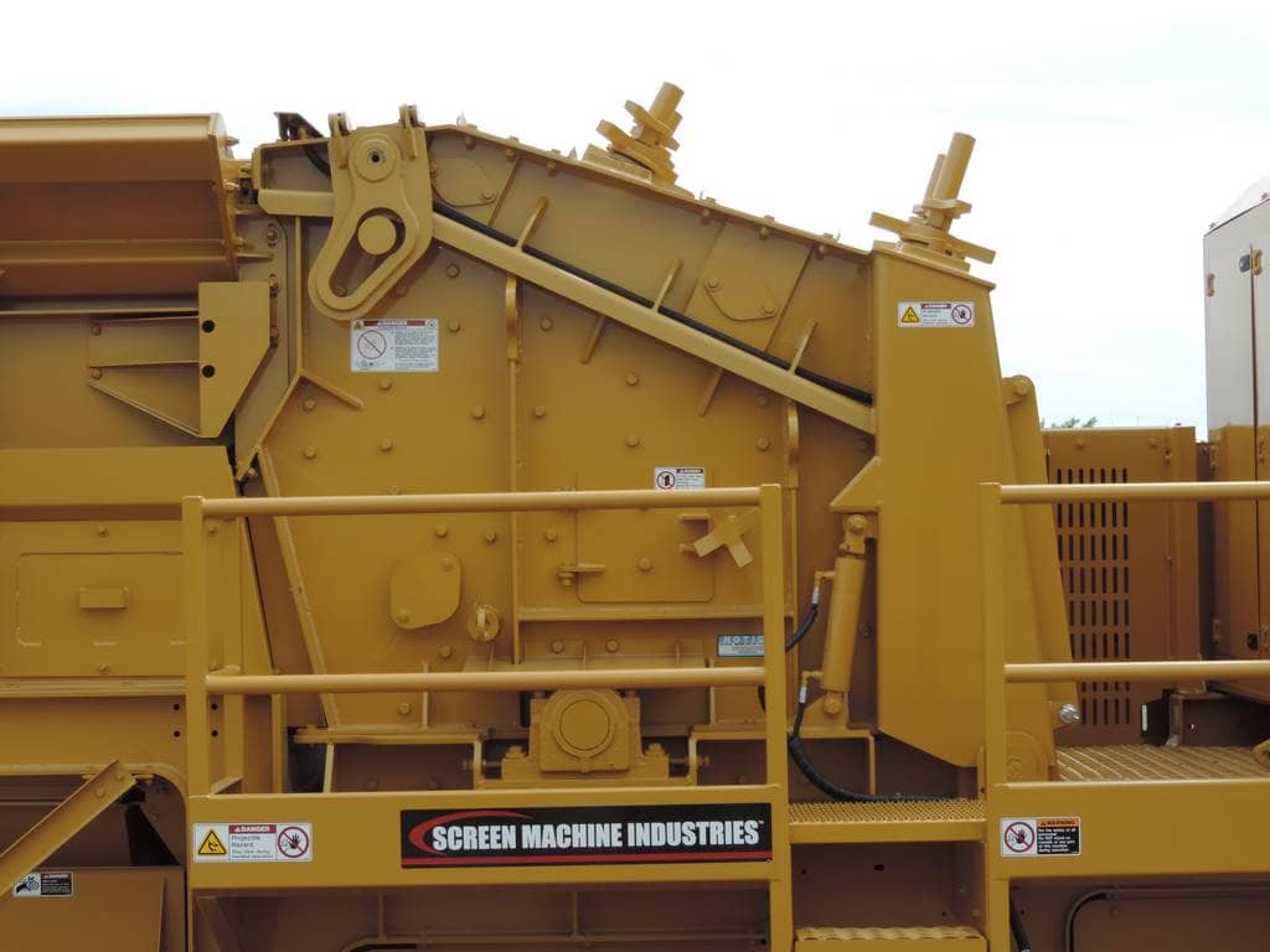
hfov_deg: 27.8
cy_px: 476
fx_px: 2568
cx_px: 635
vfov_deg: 21.0
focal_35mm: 70
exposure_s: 1/500
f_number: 3.9
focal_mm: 12.4
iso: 80
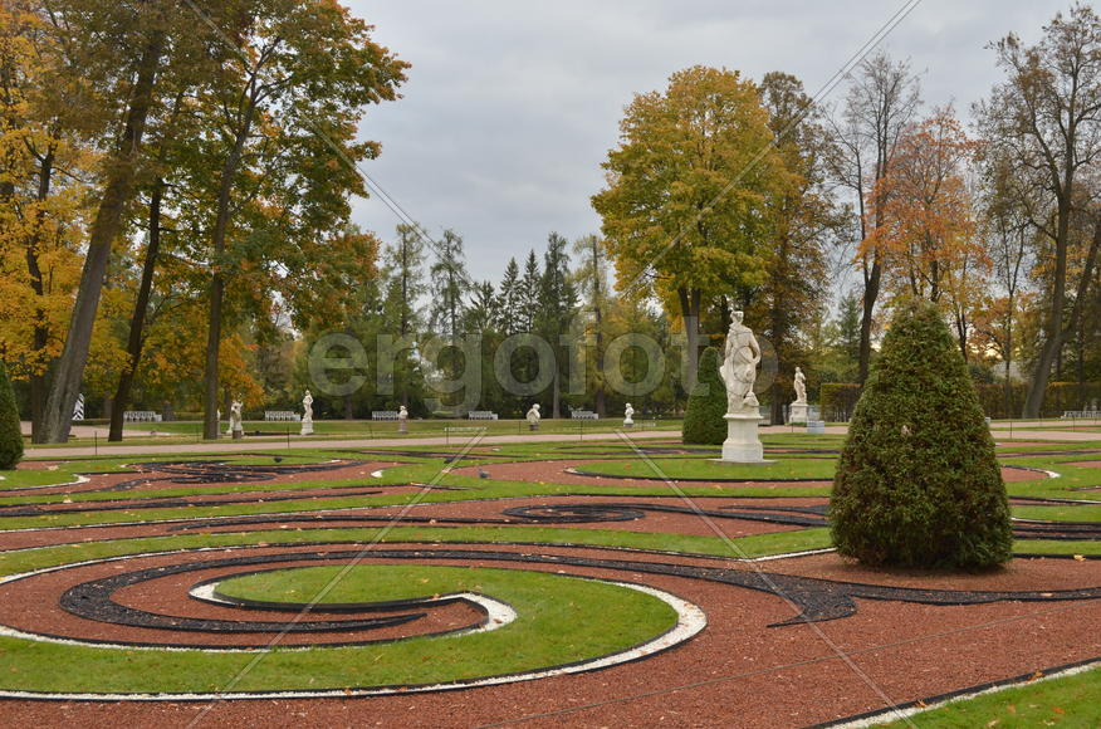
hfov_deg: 41.2
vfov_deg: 27.9
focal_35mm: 48
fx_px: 1465
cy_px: 364
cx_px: 550
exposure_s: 1/250
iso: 400
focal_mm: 32
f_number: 8
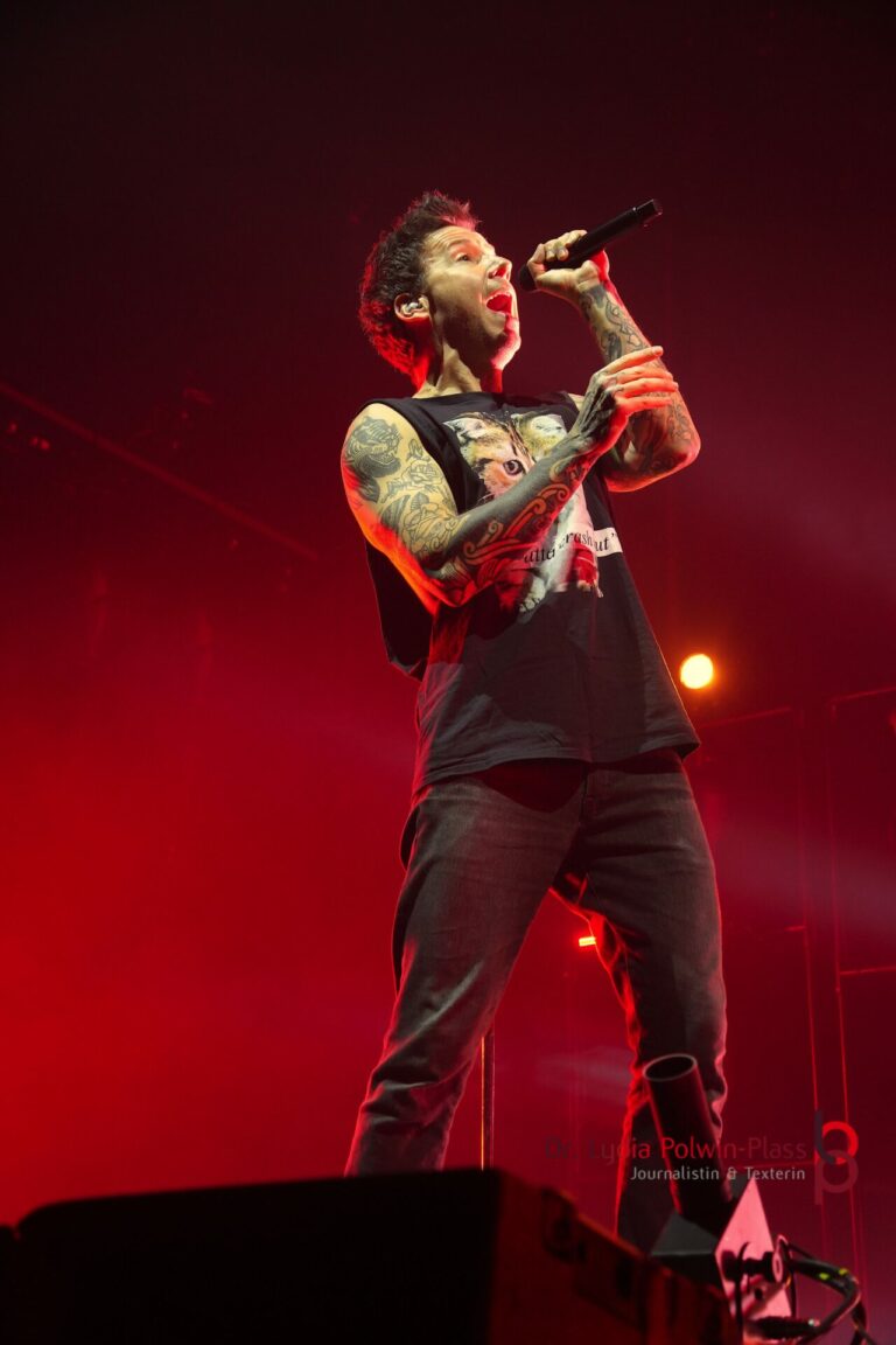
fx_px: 2296
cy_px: 672
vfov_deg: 32.6
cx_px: 448
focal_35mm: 62
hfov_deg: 22.1
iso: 1250
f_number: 4.5
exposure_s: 1/160
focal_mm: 41
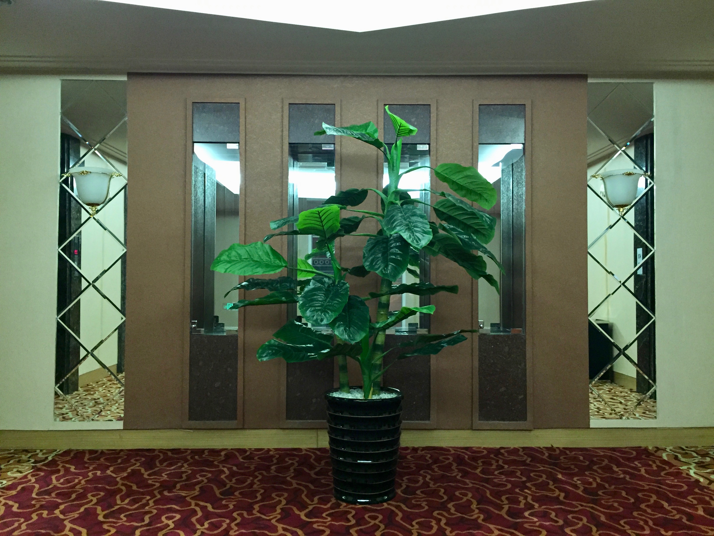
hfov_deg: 61.7
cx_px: 357
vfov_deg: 48.2
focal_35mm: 29
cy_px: 268
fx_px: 598
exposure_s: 1/17
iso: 250
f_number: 2.2
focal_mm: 4.15
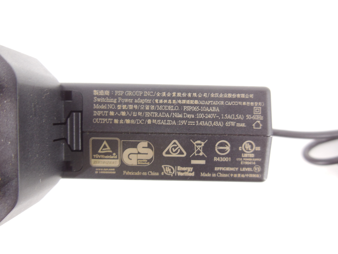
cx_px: 169
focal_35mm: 25
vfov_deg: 54.9
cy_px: 127
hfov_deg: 69.4
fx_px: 244
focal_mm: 4.5
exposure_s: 1/10
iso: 125
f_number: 3.1
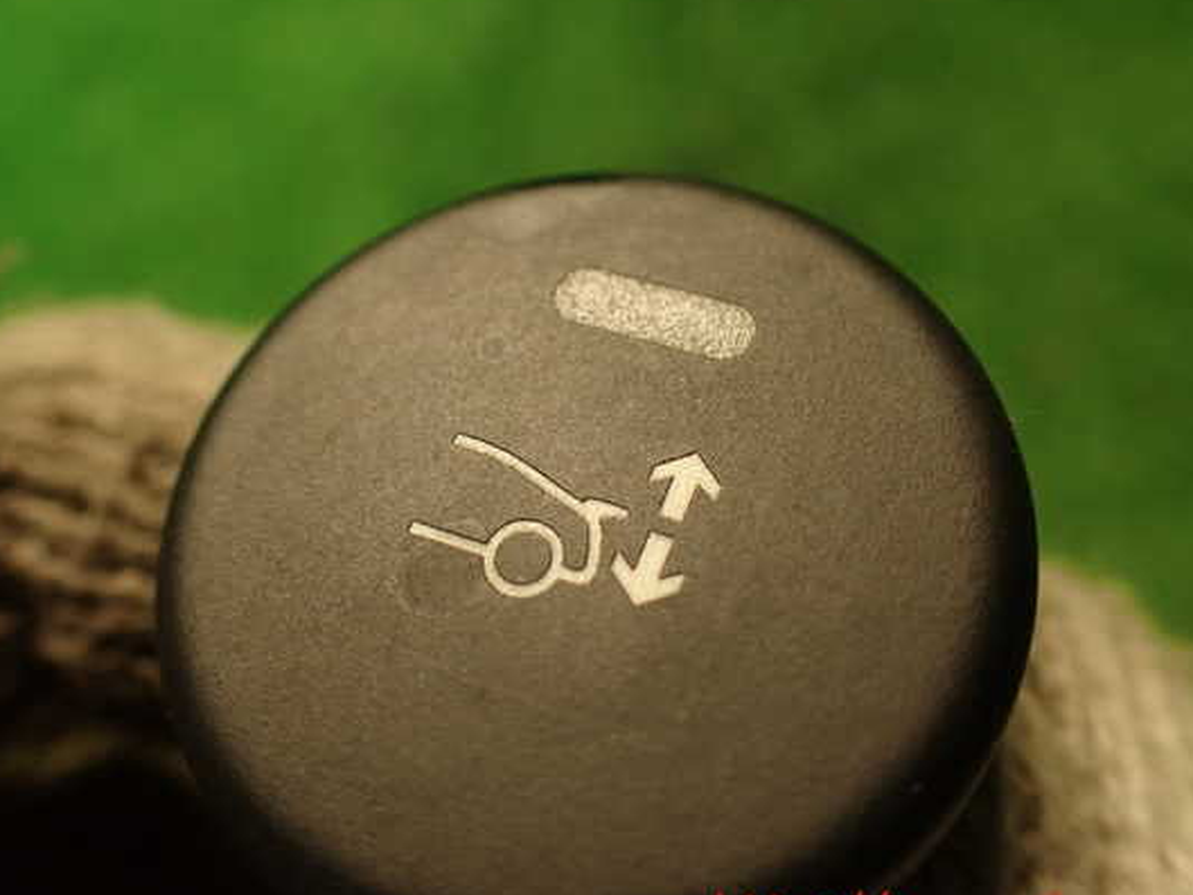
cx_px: 548
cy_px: 437
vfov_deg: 41.8
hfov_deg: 53.9
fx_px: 1172
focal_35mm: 34
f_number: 2.3
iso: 200
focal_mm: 5.4
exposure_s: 1/30
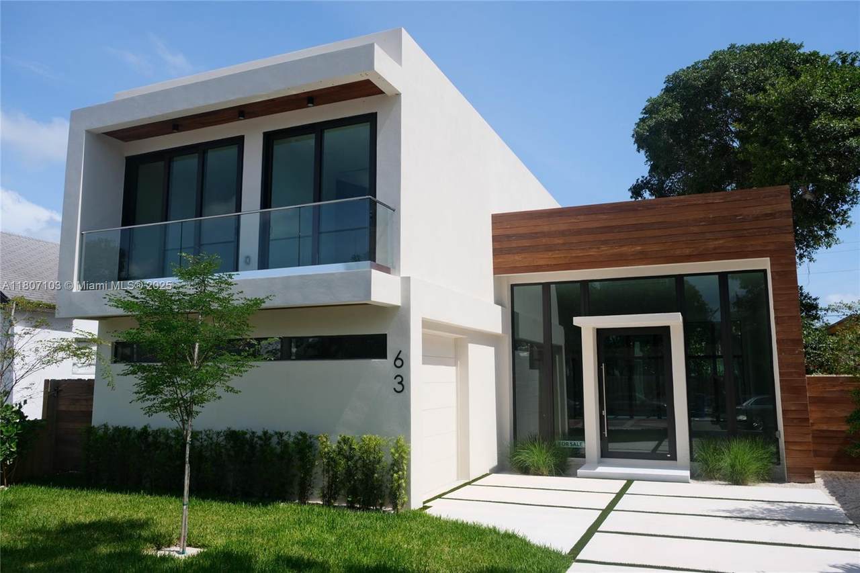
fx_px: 645
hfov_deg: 67.4
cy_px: 286
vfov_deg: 47.9
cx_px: 430
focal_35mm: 27
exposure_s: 1/1250
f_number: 5.6
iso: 320
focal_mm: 18
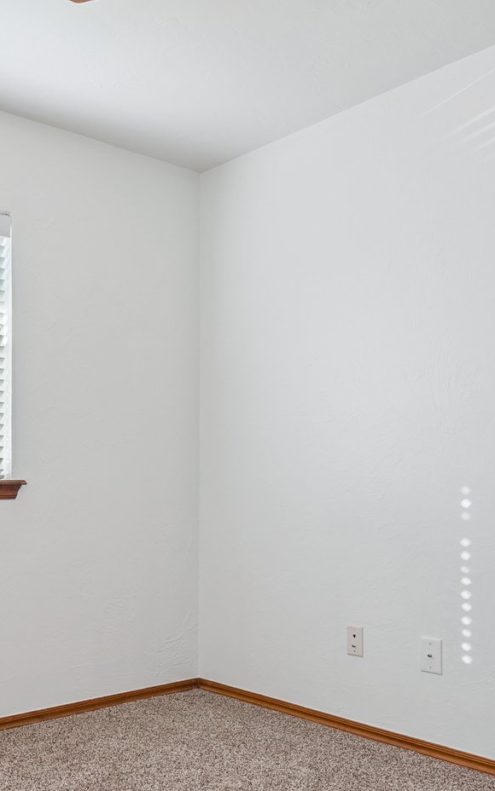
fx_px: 777
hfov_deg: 33.9
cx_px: 74
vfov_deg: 53.3
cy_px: 500
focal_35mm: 36
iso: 200
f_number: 7.1
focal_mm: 16
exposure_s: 1/50
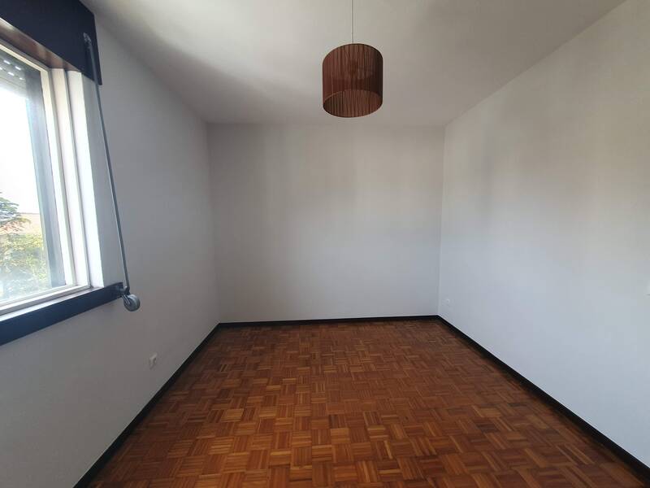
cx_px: 325
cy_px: 244
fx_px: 244
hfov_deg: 106.2
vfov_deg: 89.9
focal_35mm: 13
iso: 64
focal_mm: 1.8
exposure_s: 1/50
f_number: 2.2
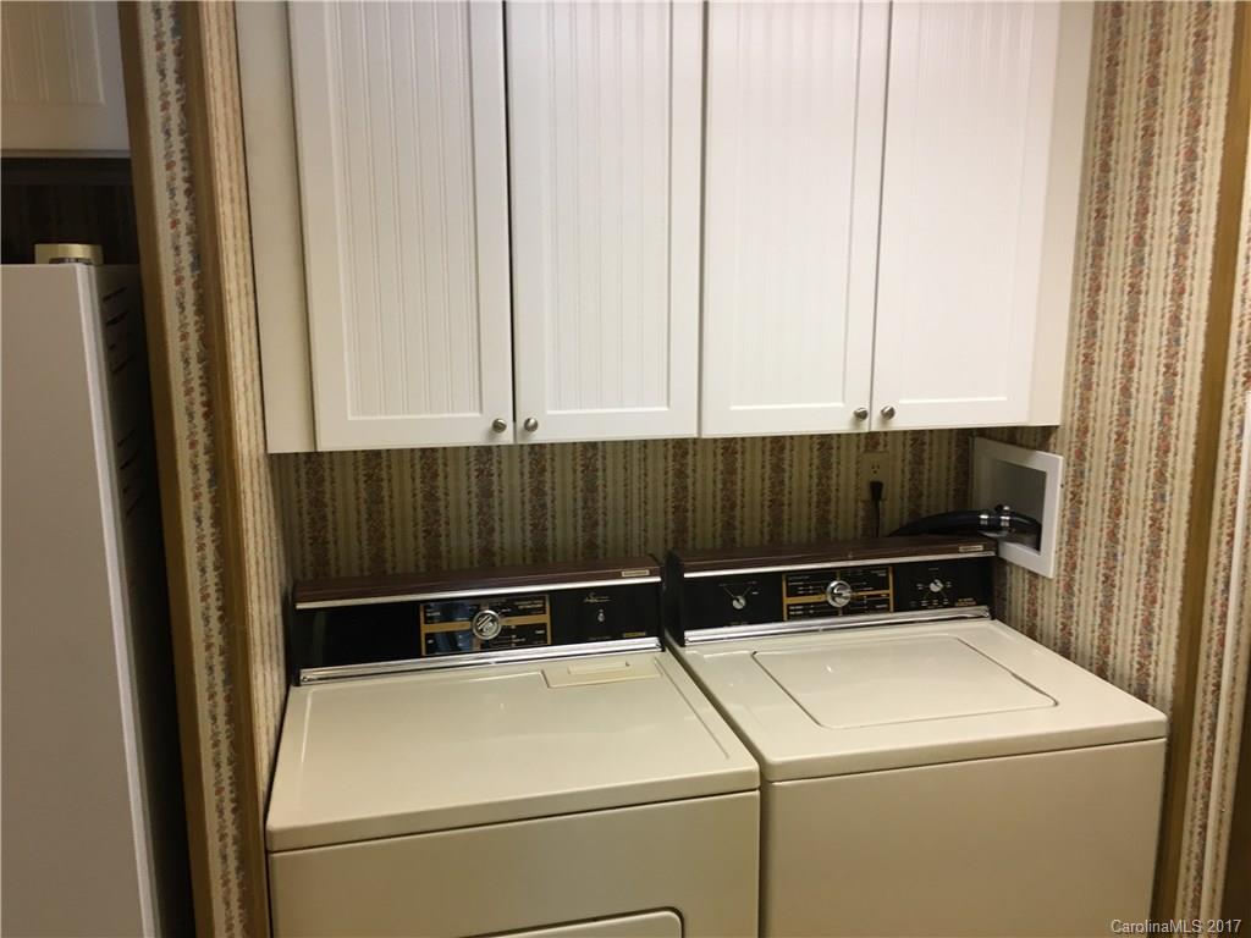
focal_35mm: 29
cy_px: 469
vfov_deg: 48.2
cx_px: 626
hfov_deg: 61.7
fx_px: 1048
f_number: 2.2
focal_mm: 4.15
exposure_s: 1/30
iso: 50
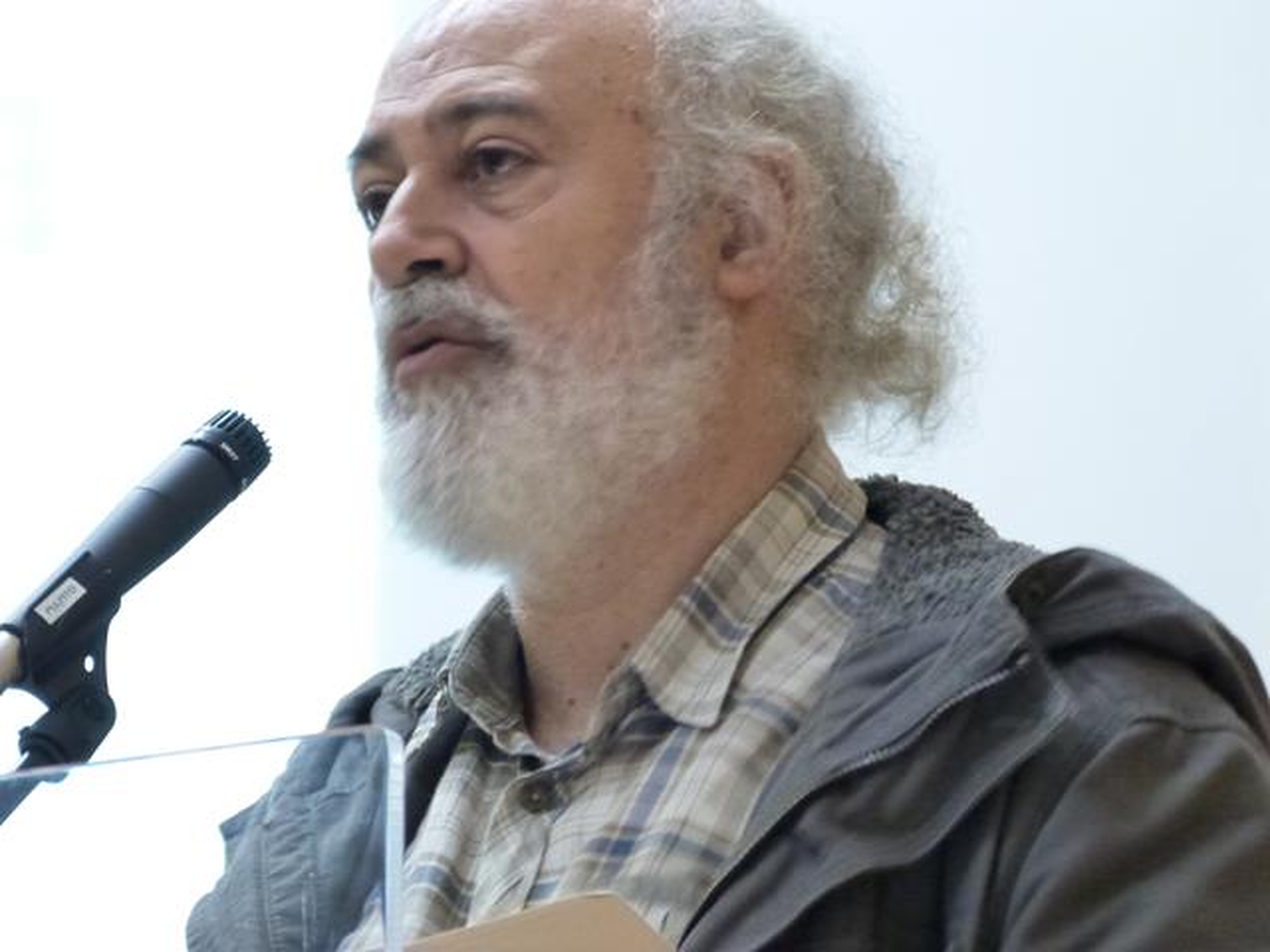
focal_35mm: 278
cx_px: 635
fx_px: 10199
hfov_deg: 7.1
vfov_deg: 5.3
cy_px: 476
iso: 1250
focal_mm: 50
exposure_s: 1/13
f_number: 4
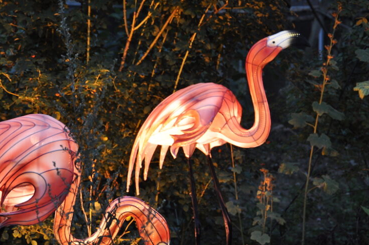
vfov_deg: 9.9
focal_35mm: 138
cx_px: 134
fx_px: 1413
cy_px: 133
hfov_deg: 14.9
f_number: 5
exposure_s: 1/60
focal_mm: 58
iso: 450
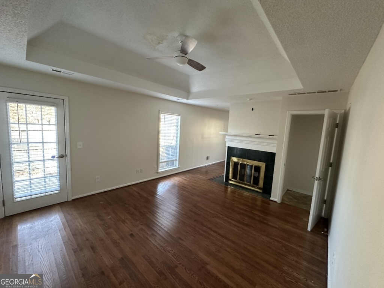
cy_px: 144
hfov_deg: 102.1
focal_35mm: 14
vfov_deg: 85.7
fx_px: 155
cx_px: 192
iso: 320
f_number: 2.2
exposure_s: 1/60
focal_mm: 2.22
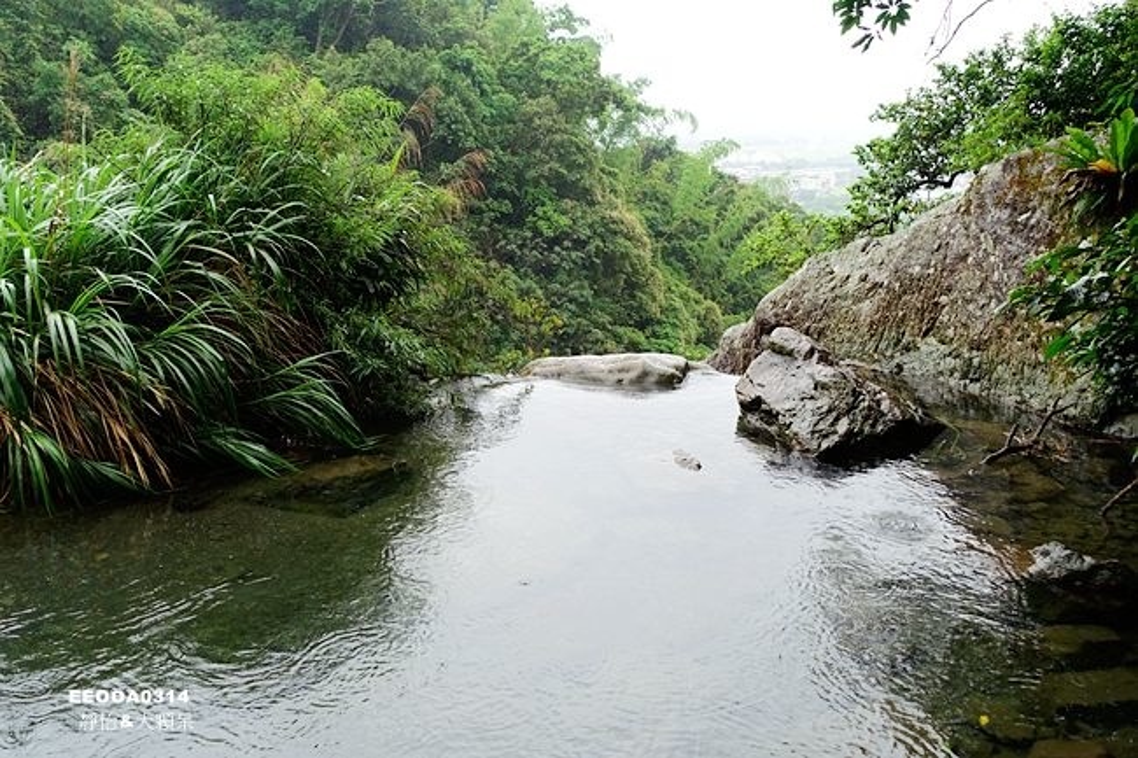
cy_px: 379
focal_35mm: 34
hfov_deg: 55.8
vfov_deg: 38.9
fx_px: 1074
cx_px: 569
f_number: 3.2
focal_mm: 12.35
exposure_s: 1/80
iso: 125
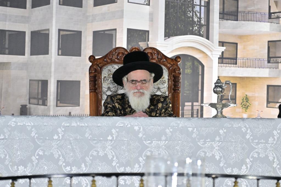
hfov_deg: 6.9
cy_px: 94
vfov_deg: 4.6
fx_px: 2341
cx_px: 140
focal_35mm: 300
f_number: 2.8
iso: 1250
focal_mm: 200
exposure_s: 1/160
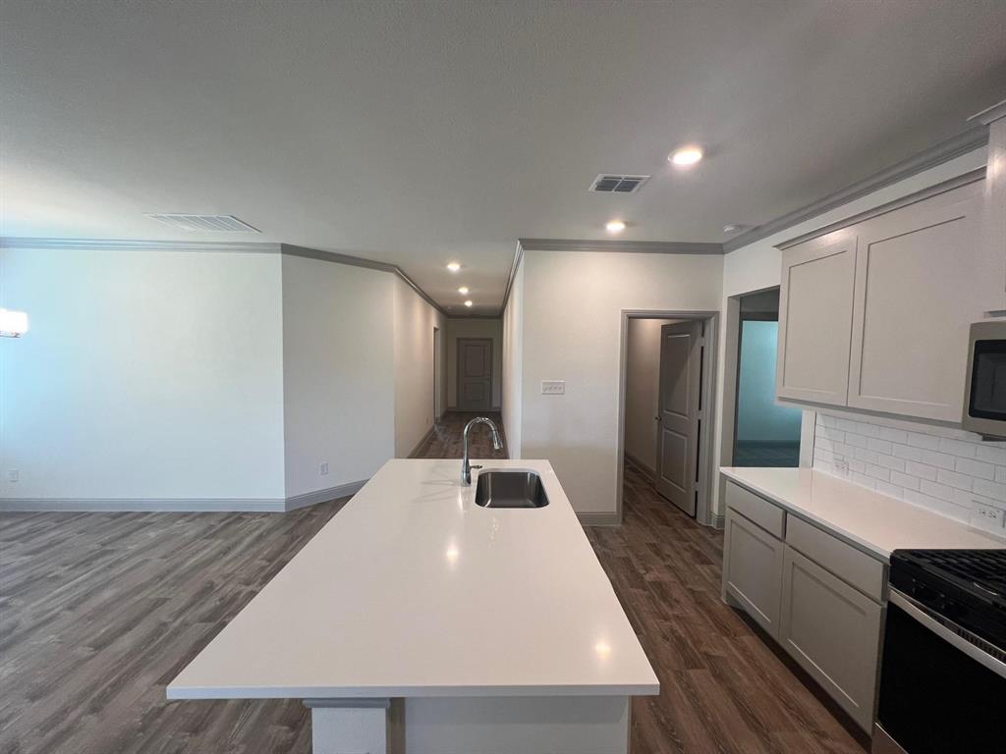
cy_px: 377
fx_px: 378
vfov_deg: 89.9
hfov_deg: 106.2
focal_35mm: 13
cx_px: 503
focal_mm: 1.57
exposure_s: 1/120
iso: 125
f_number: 1.8
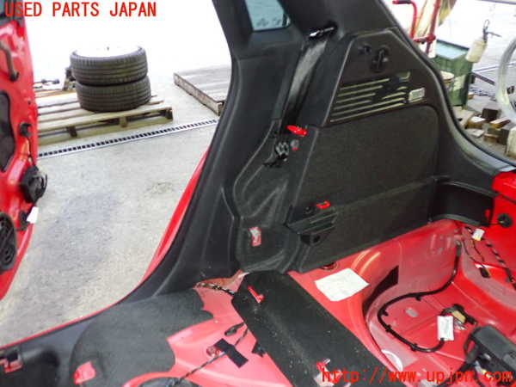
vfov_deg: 46.8
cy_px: 194
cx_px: 258
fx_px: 447
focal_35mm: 30
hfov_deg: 60.0
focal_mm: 5.4
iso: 800
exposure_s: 1/30
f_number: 2.3
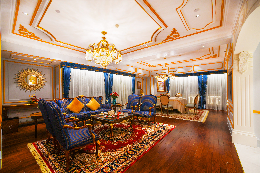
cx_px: 130
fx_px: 101
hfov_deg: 104.3
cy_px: 86
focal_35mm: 14
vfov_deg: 81.2
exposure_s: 1/3
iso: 200
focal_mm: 14
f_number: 8
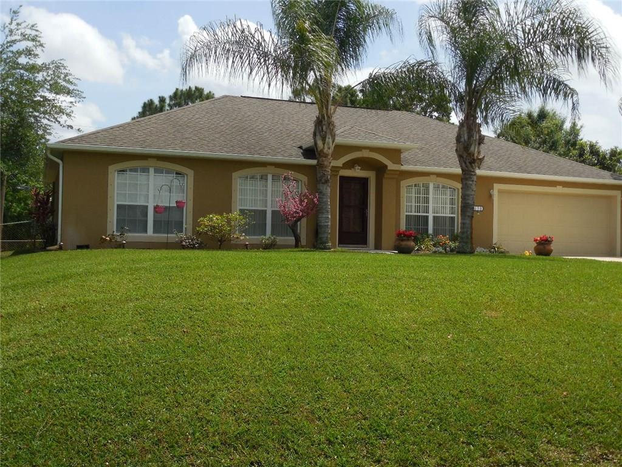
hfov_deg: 47.9
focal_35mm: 39
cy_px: 234
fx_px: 701
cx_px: 311
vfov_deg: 36.8
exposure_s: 1/1000
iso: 125
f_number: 3.8
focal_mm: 7
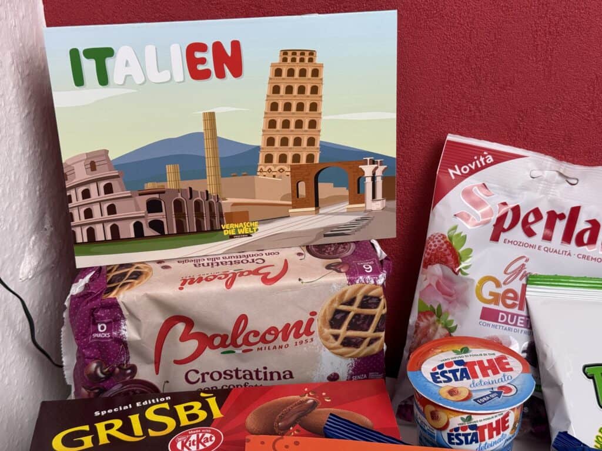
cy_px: 226
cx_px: 301
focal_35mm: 48
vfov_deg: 30.3
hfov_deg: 39.7
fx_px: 835
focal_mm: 6.76
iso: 80
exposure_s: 1/100
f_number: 1.78
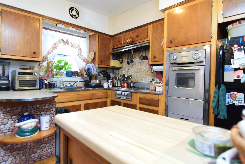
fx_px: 133
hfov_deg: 85.4
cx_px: 122
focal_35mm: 20
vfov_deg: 63.3
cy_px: 82
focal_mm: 13
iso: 1600
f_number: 3.5
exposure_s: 1/60
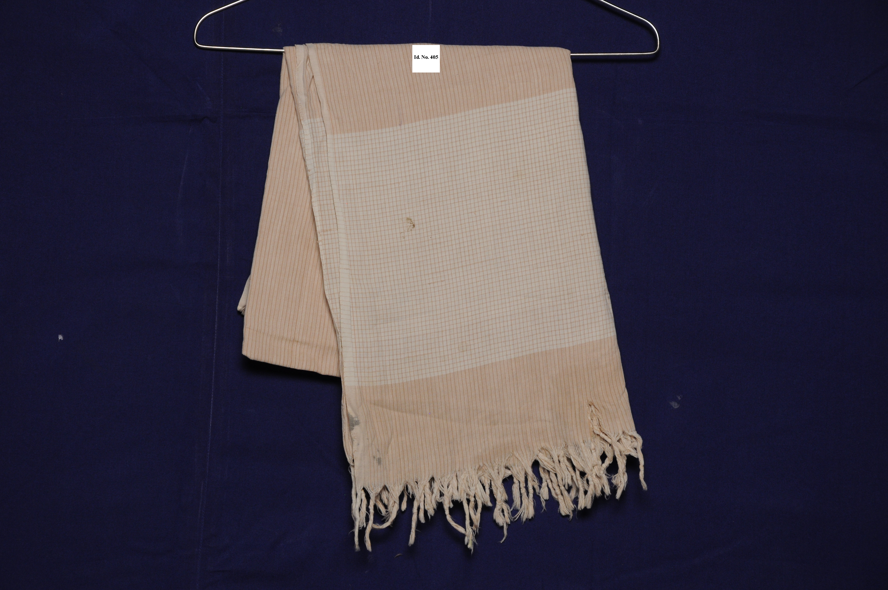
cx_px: 444
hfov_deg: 17.1
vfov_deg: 11.4
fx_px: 2956
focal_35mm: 120
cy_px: 295
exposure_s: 1/10
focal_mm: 80
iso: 400
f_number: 11
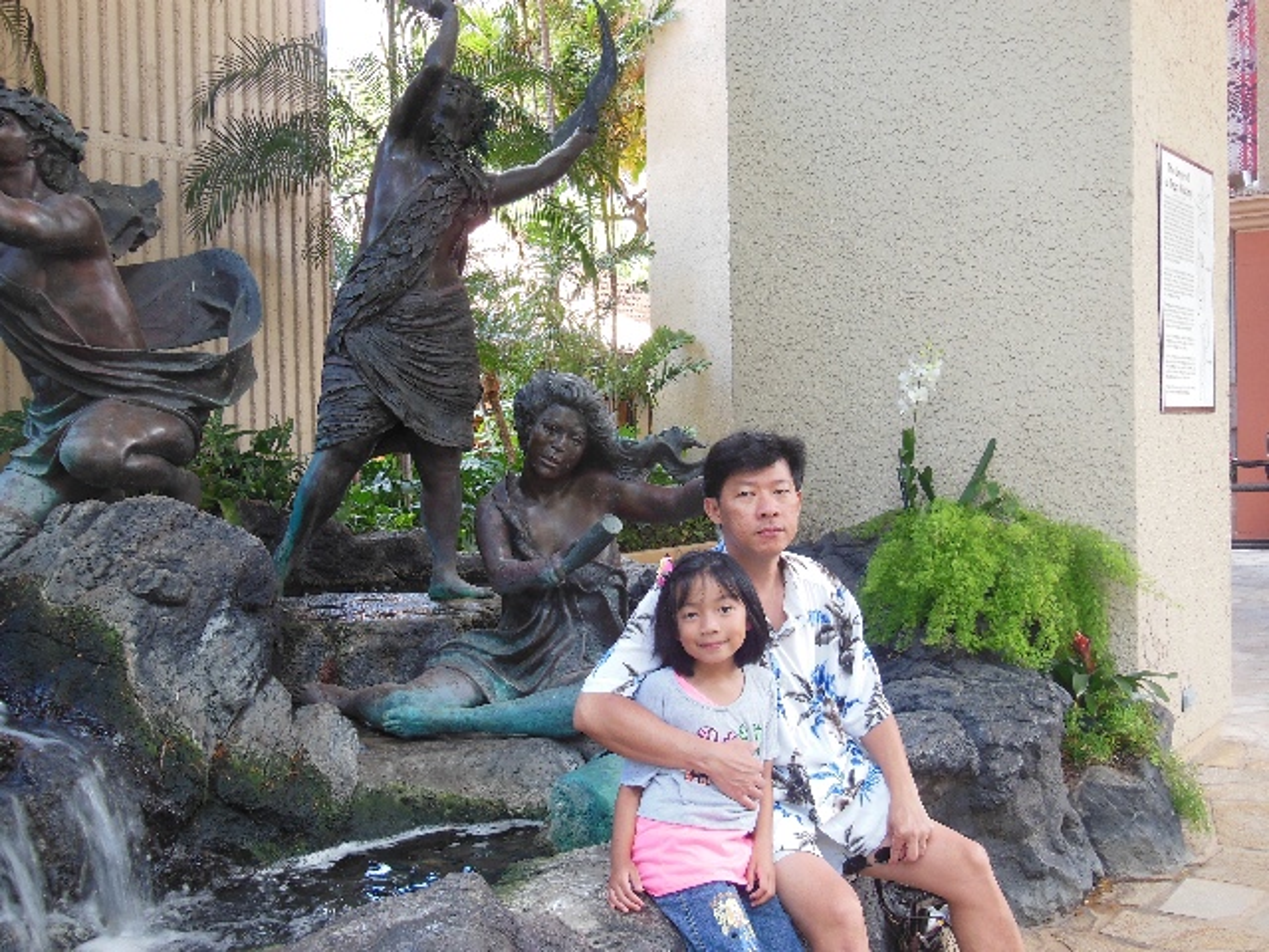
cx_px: 634
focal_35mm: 39
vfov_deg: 36.8
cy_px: 476
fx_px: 1430
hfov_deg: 47.9
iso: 200
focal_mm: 6.9
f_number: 4.1
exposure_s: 1/30
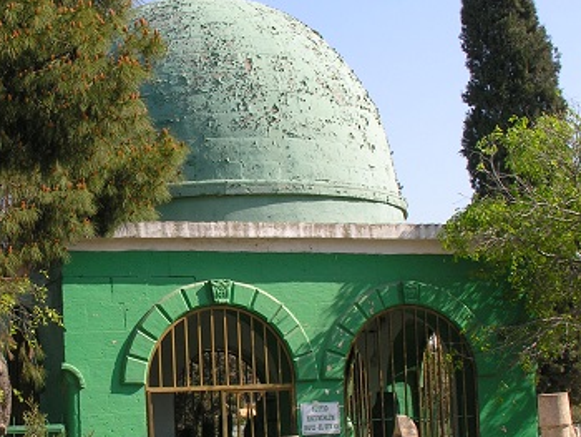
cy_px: 311
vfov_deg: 18.4
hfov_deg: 24.2
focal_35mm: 80
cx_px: 154
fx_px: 1344
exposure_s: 1/163
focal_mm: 8.9
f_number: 5.6
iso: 50
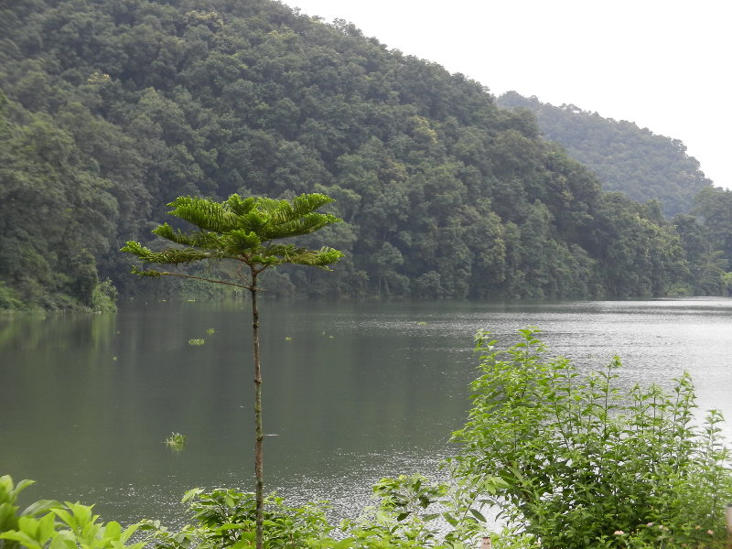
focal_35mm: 106
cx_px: 366
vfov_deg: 14.0
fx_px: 2242
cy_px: 274
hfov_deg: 18.5
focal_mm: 19.1
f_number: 5
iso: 160
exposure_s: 1/250
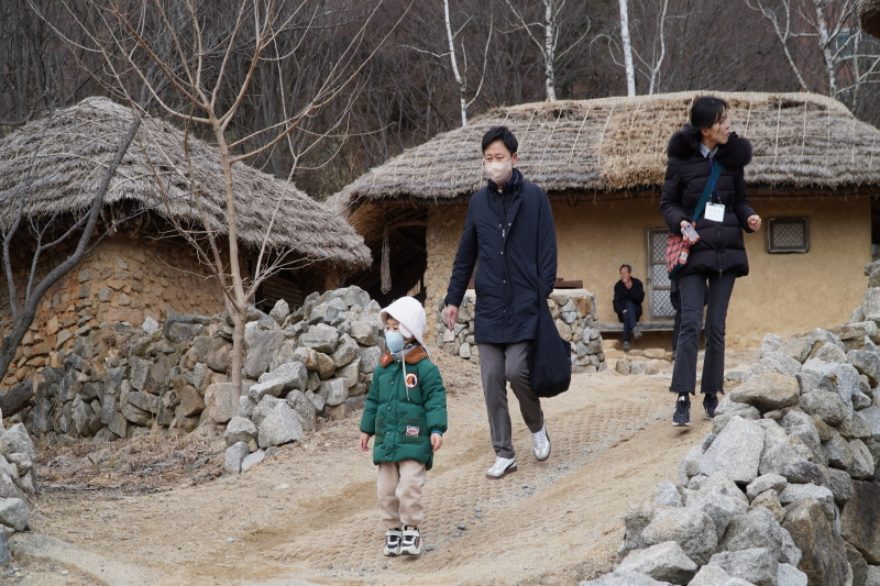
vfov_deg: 27.2
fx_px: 1210
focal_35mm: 50
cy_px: 293
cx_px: 440
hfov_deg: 40.0
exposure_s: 1/400
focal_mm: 33
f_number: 4.5
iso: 100
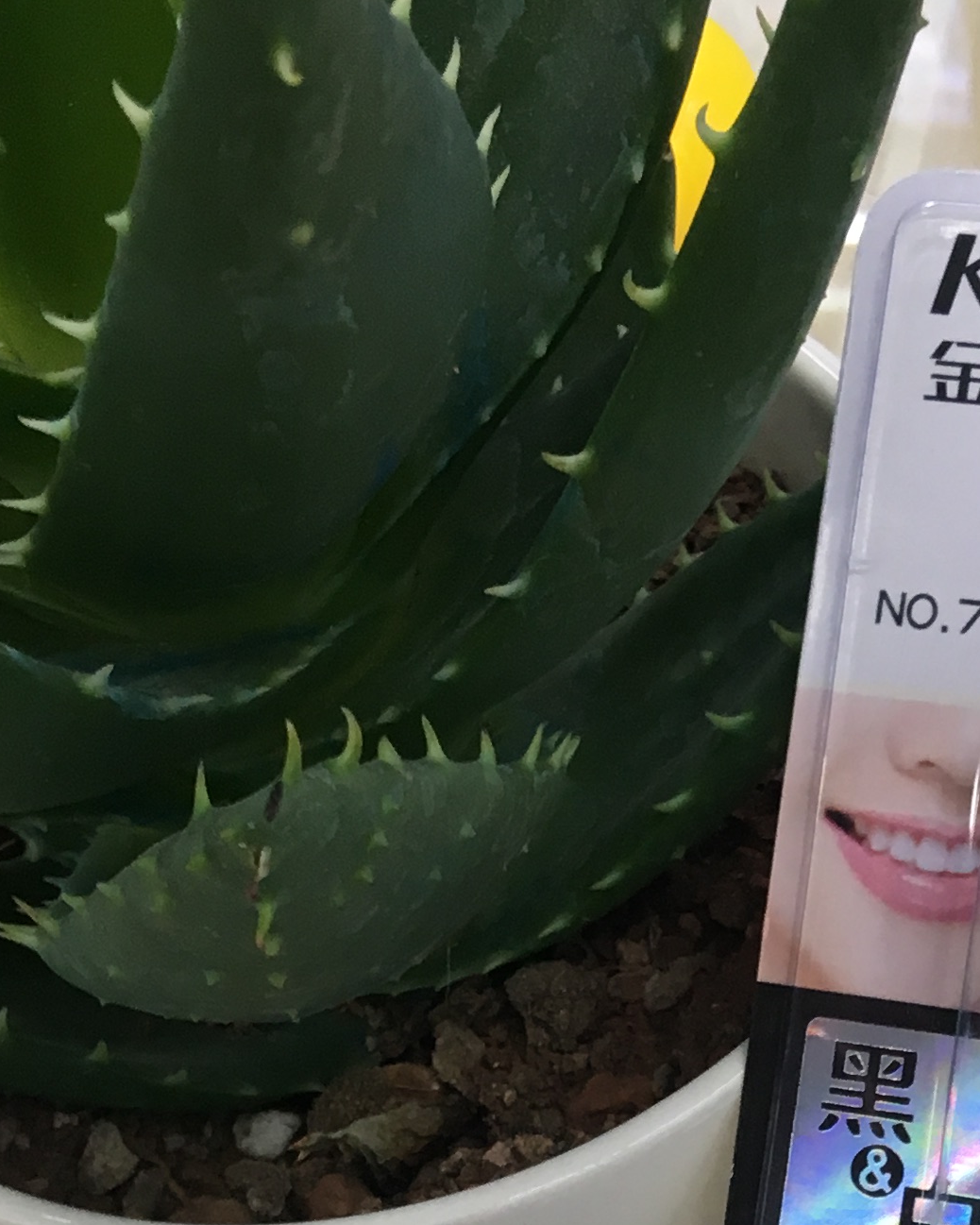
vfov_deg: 20.4
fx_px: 3190
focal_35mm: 88
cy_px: 1464
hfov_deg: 17.3
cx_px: 803
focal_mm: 4.15
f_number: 2.2
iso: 64
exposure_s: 1/33
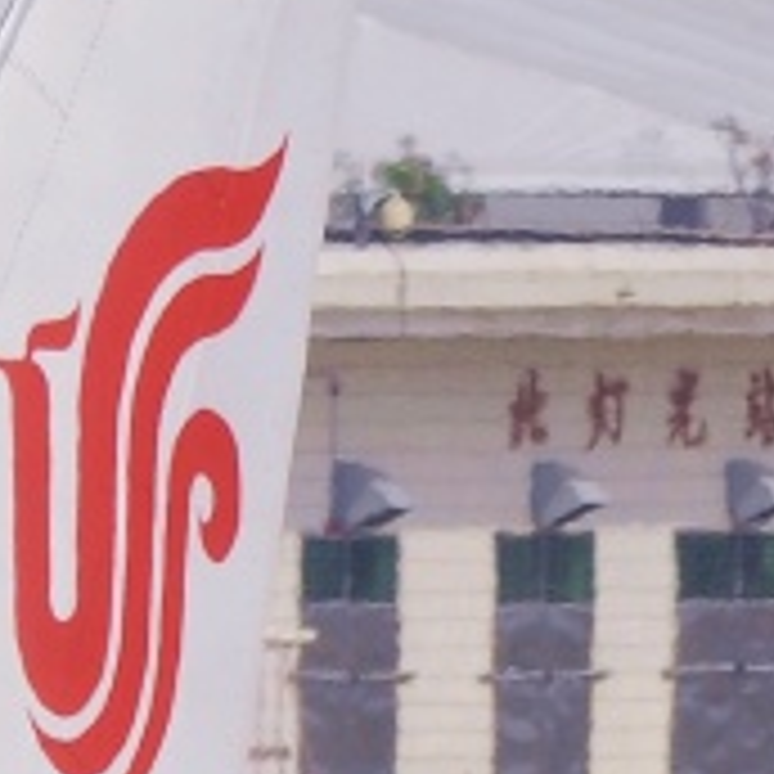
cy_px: 1228
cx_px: -1827
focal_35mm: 3727
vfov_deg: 0.5
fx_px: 94282
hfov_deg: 0.5
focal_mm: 420
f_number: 6.3
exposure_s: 1/1600
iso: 200
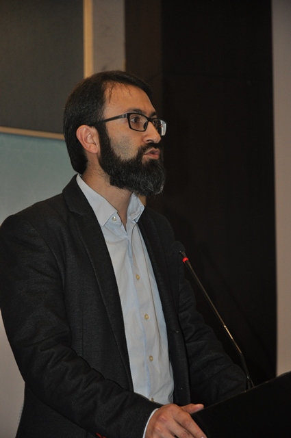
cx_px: 146
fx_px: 1276
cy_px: 219
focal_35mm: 105
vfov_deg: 19.5
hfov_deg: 13.0
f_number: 4.5
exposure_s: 1/60
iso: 800
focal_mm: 70
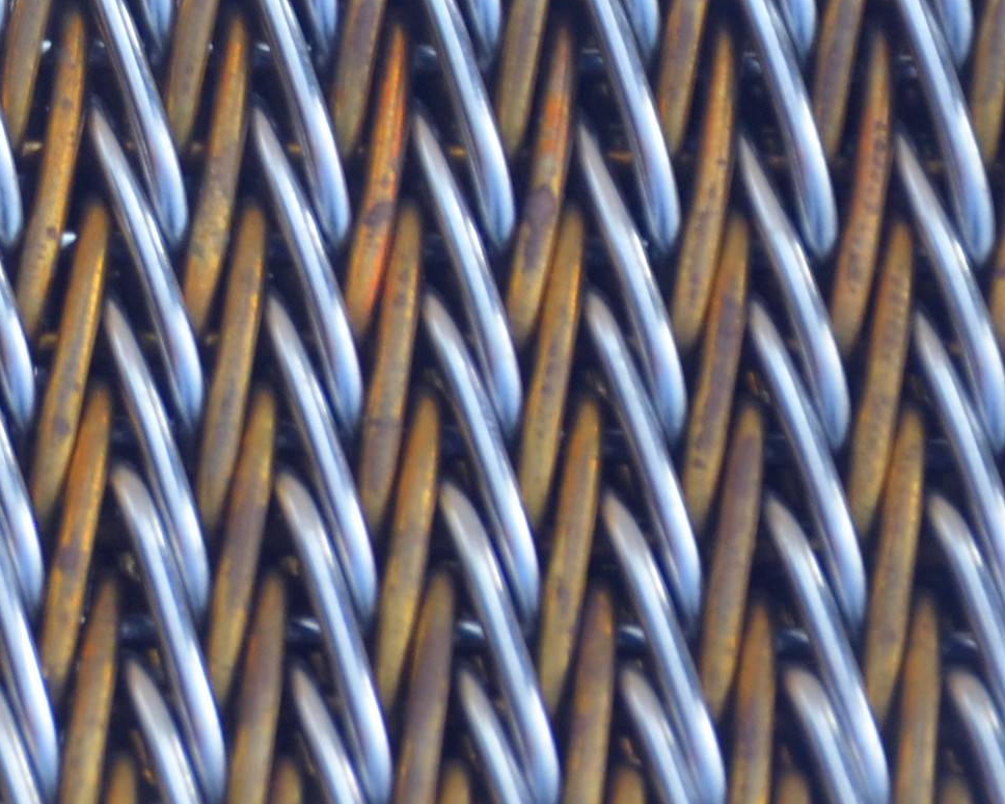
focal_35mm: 536
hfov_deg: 3.6
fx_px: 15951
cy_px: -126
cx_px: -976
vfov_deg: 2.9
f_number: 6.3
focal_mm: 75
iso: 200
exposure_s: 1/160
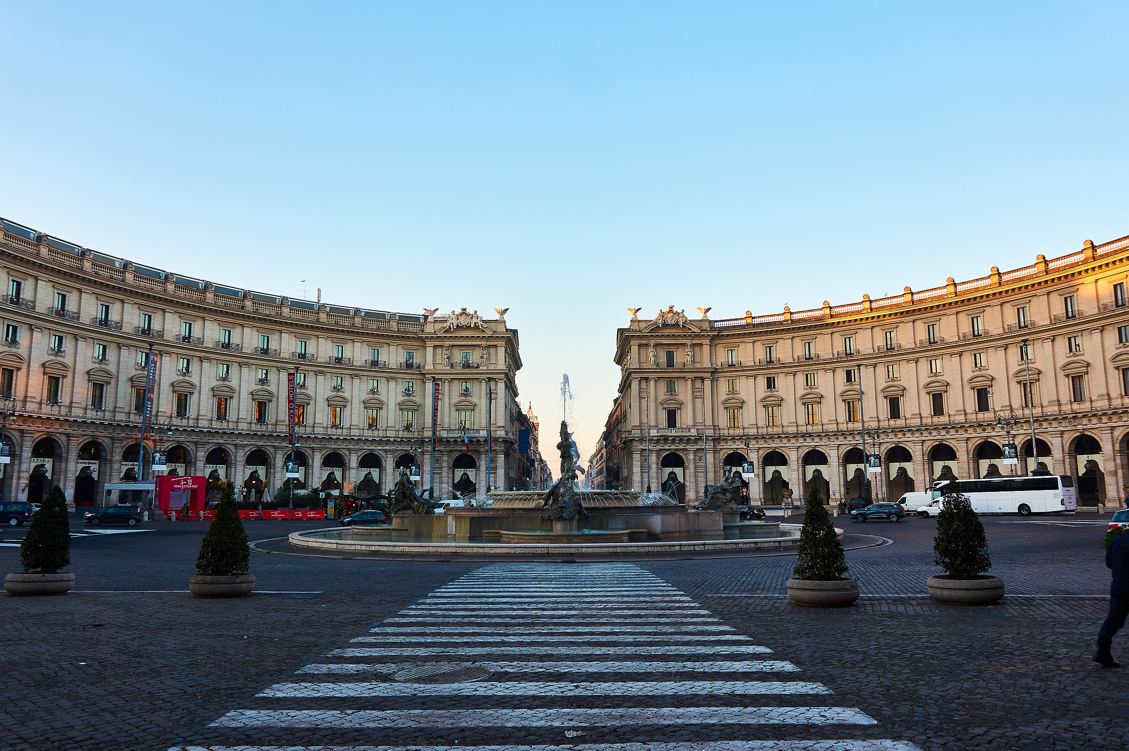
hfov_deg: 73.8
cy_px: 376
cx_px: 564
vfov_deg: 53.1
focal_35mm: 24
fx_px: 752
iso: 100
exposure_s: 1/125
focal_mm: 16
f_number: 5
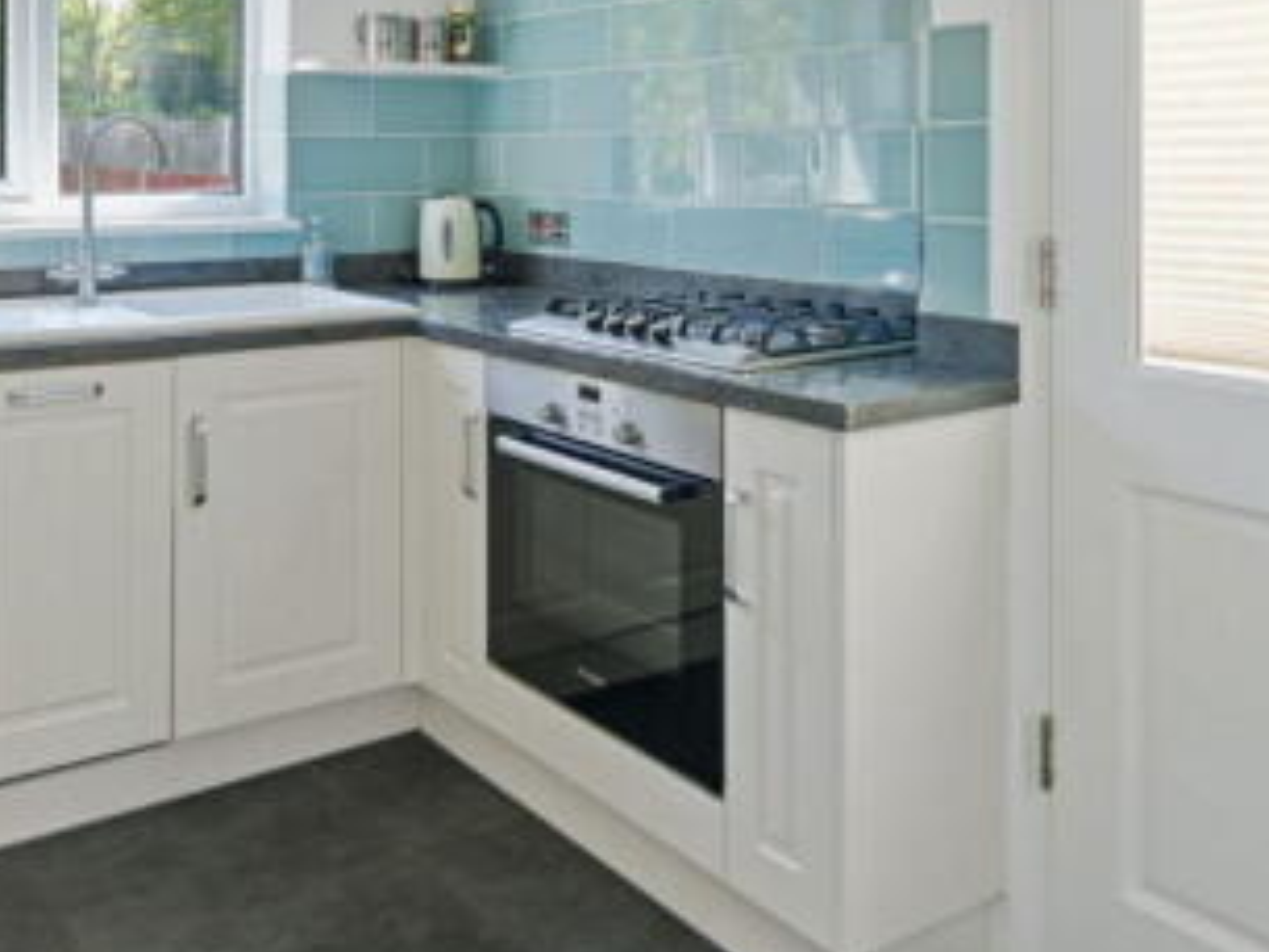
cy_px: 152
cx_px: 343
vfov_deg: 40.6
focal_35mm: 33
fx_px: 1210
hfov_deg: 53.2
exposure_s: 1/15
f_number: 6.3
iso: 640
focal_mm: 16
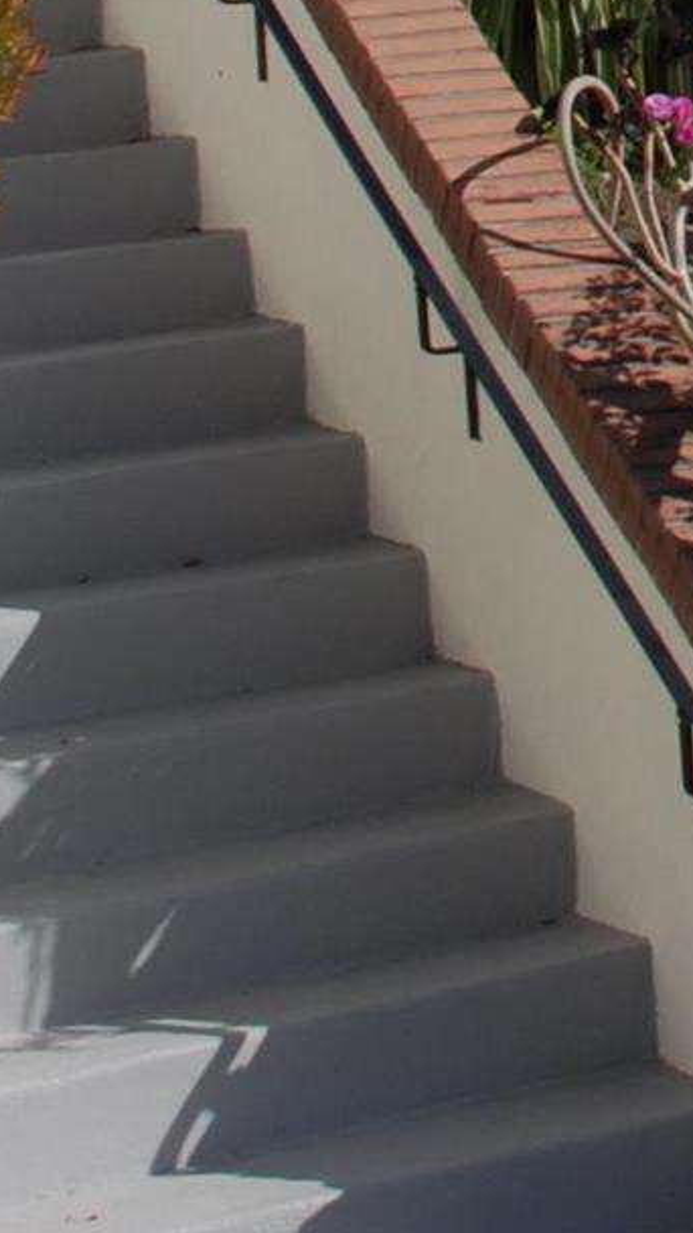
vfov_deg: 14.2
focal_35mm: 143
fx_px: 4671
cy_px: -558
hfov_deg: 8.0
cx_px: 1453
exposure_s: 1/250
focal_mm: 18
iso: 100
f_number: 8
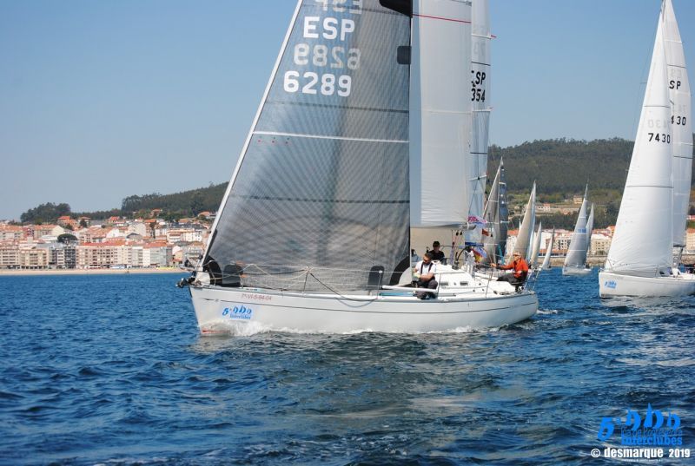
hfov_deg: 22.6
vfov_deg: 15.3
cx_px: 348
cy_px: 233
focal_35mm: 90
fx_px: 1741
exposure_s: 1/640
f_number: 6.3
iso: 100
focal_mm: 60
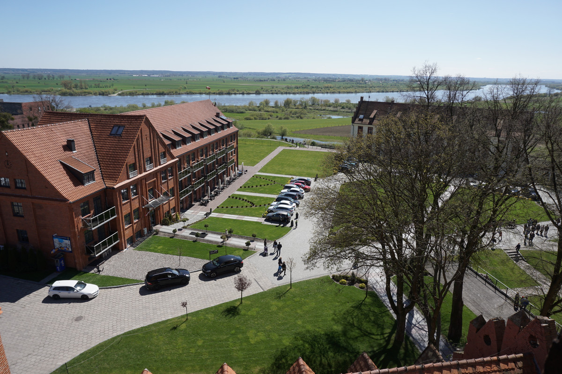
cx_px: 281
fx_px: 375
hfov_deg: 73.7
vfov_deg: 53.1
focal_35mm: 24
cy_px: 187
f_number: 9
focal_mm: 16
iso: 100
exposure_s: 1/200
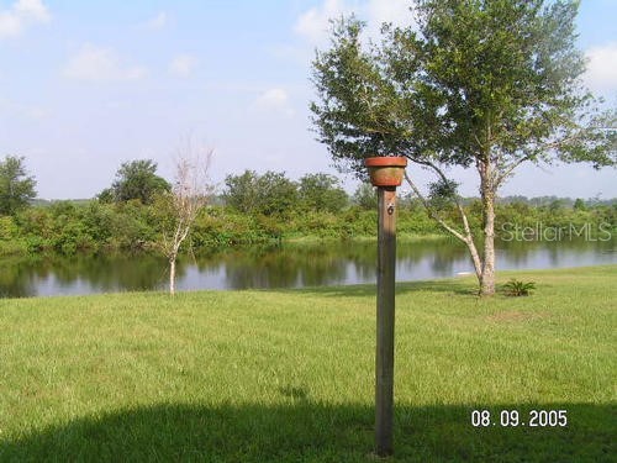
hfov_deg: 49.0
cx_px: 308
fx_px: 677
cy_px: 232
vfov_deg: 37.7
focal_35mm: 38
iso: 50
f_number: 5.6
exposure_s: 1/200
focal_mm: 6.3
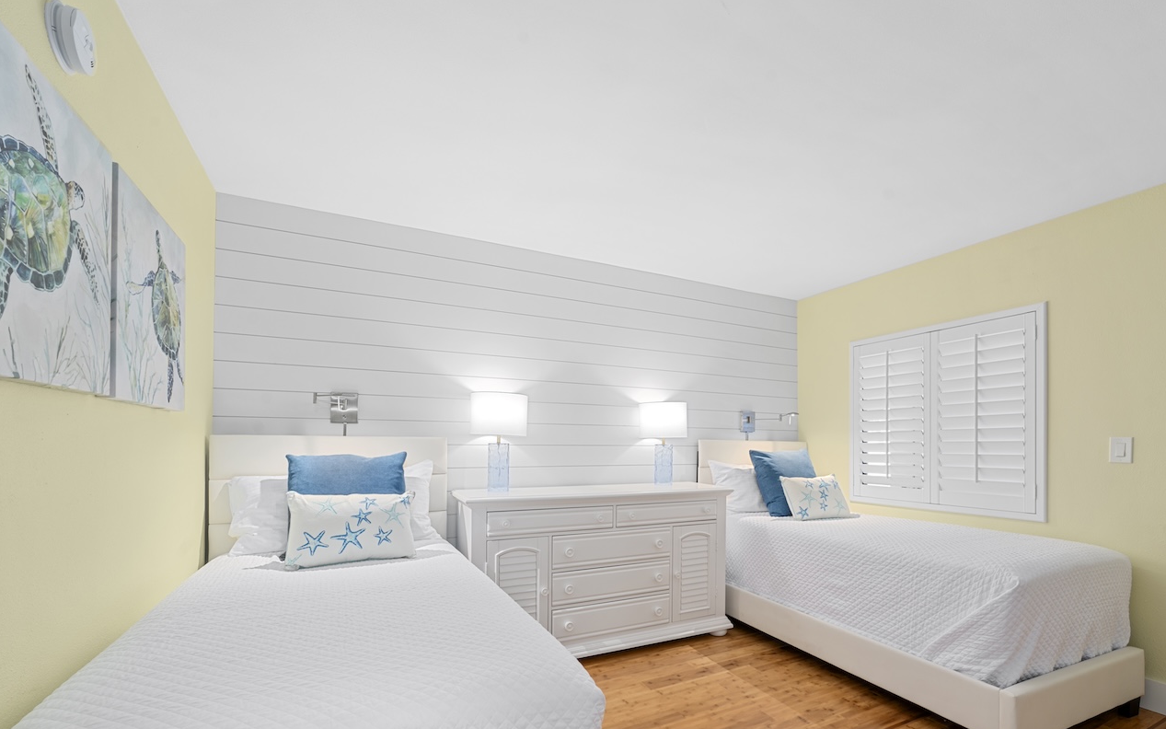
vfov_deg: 70.4
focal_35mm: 16
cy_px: 443
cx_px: 605
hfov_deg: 97.8
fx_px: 508
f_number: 10
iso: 160
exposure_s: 1.3
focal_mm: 13
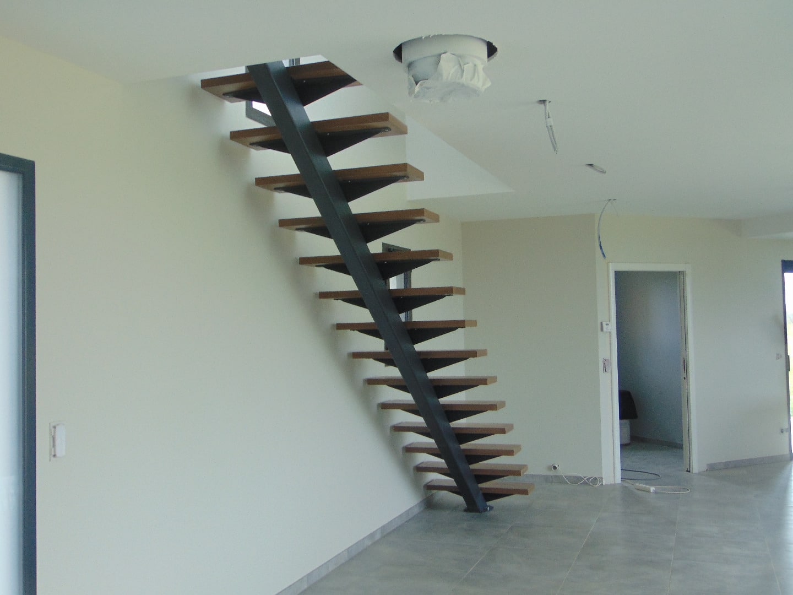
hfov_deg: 52.6
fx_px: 802
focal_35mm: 35
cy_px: 298
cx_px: 396
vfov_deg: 40.7
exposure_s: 1/50
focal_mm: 6.3
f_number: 3.2
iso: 80
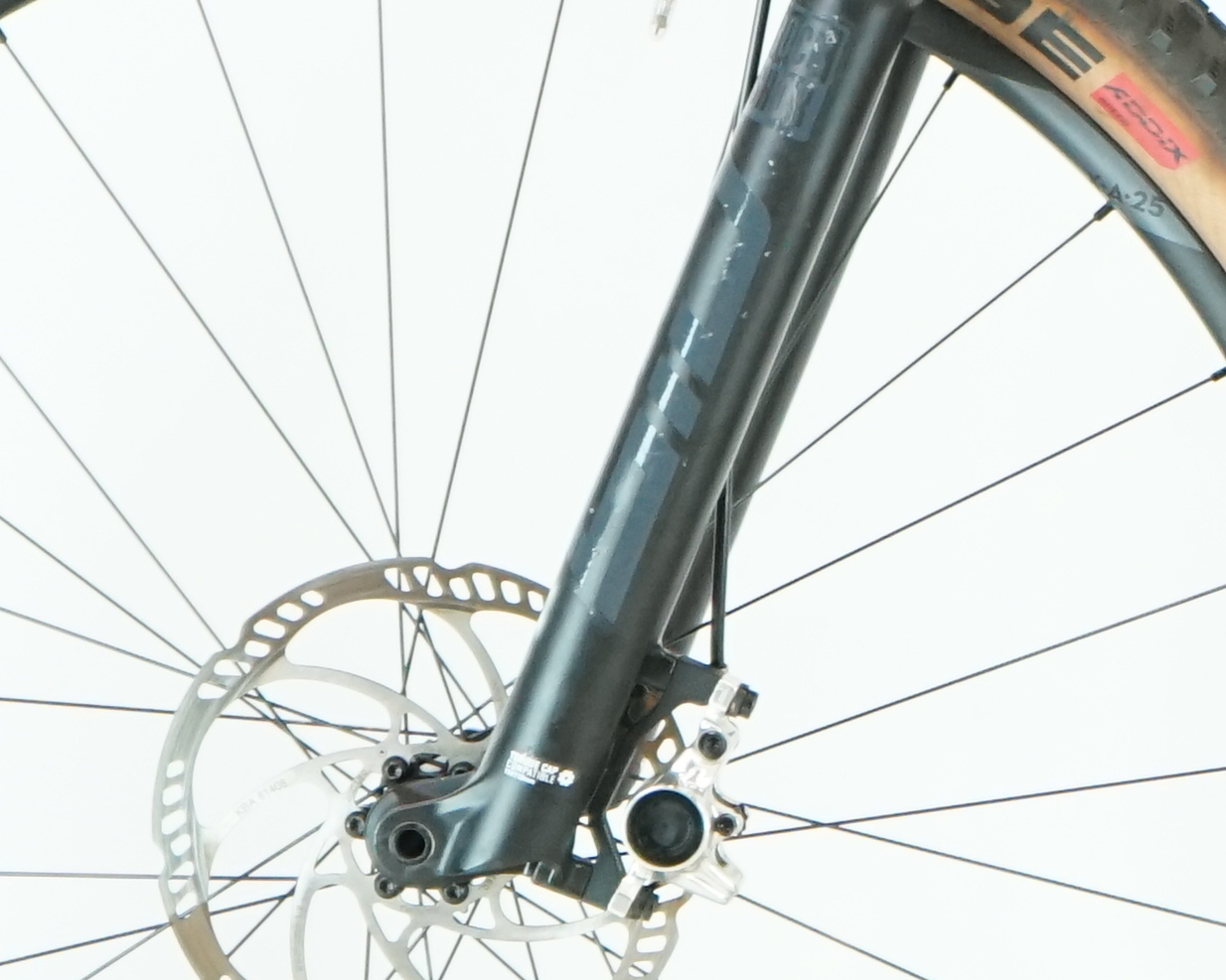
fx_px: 10594
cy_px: 249
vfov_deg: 5.3
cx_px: 2202
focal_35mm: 292
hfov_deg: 6.5
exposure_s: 1/200
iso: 2000
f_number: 5.6
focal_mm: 64
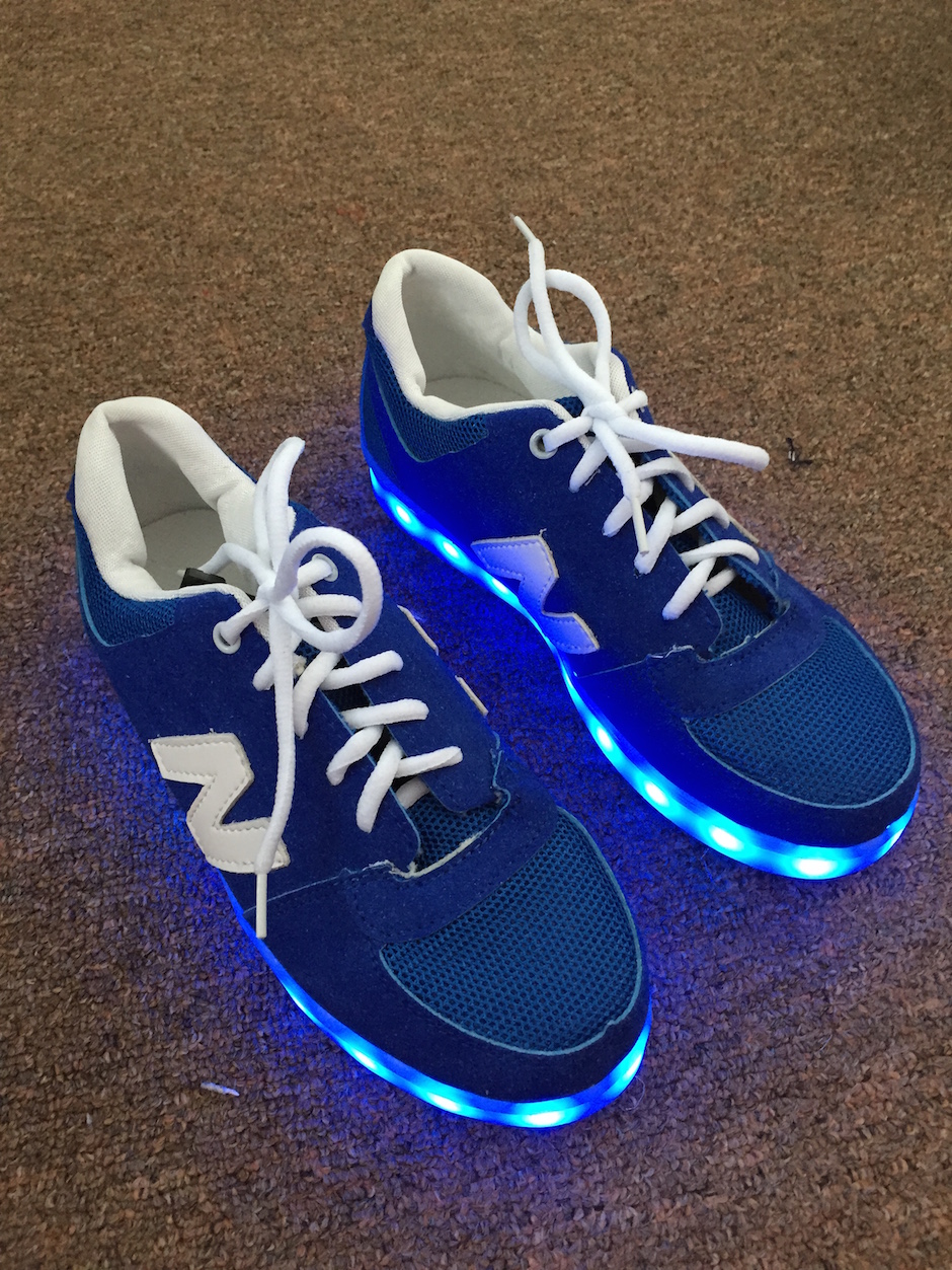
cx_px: 476
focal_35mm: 29
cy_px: 635
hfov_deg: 48.2
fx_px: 1063
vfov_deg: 61.7
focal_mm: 4.15
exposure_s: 1/30
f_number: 2.2
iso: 125
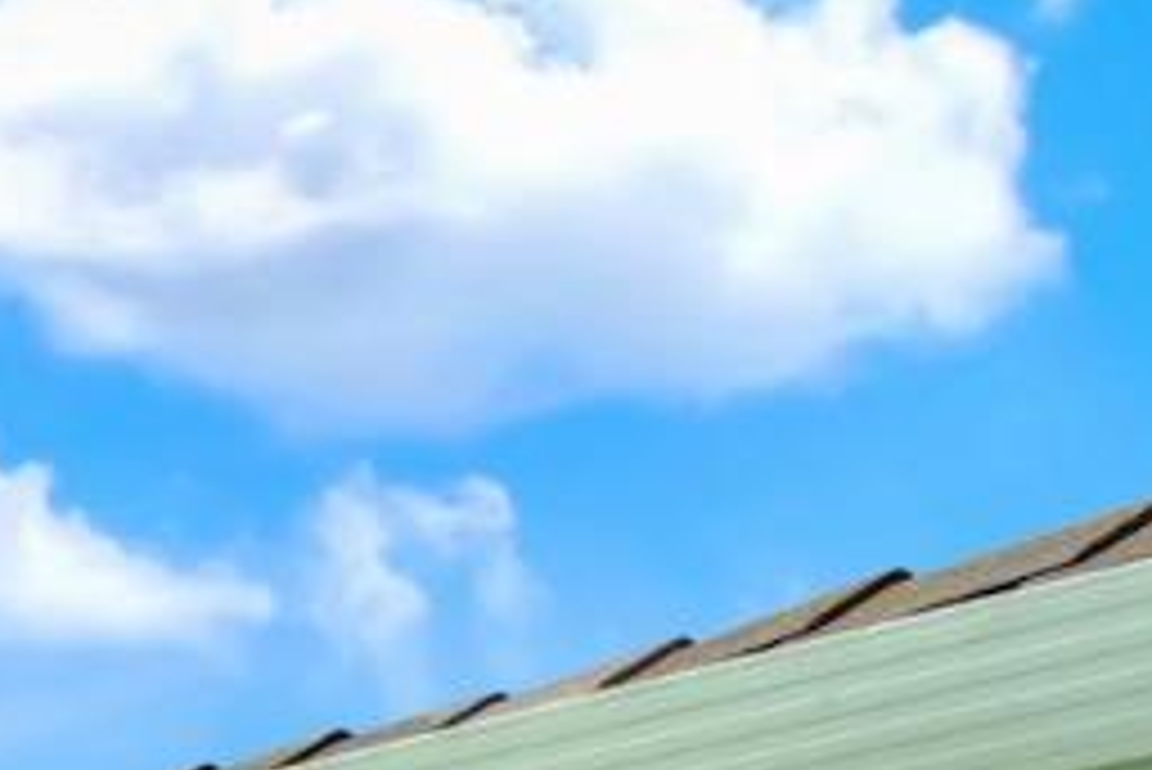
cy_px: 2031
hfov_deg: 17.4
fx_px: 2625
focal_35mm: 82
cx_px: -1179
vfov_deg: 12.1
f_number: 14
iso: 100
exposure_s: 1/160
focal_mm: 14
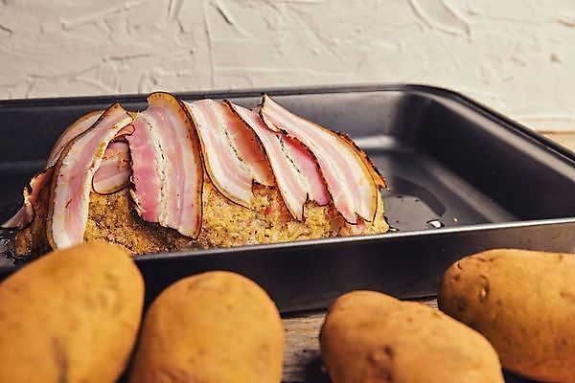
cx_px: 288
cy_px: 192
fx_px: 767
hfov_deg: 41.1
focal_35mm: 48
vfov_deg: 28.1
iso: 50
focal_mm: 32
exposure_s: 1/20
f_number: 4.5
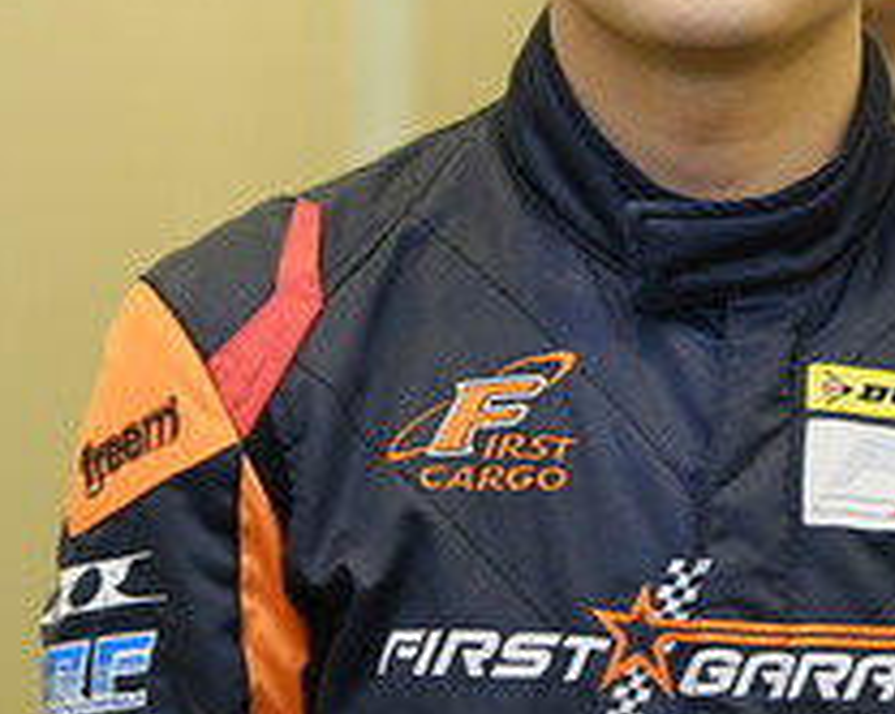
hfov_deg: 10.6
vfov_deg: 8.4
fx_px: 4843
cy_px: 129
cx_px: 564
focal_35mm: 183
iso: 2000
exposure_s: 1/150
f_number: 2.8
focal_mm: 50
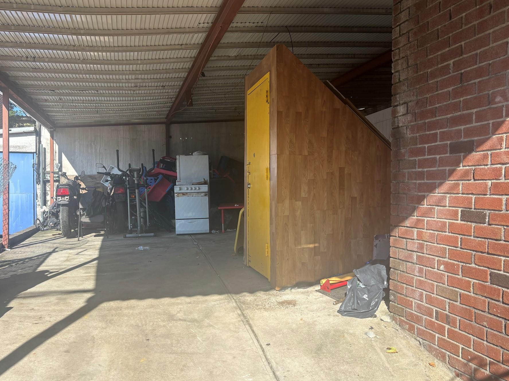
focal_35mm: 30
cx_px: 239
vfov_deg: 46.8
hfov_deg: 59.9
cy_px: 192
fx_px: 441
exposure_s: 1/1399
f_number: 1.6
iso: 50
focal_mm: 5.96
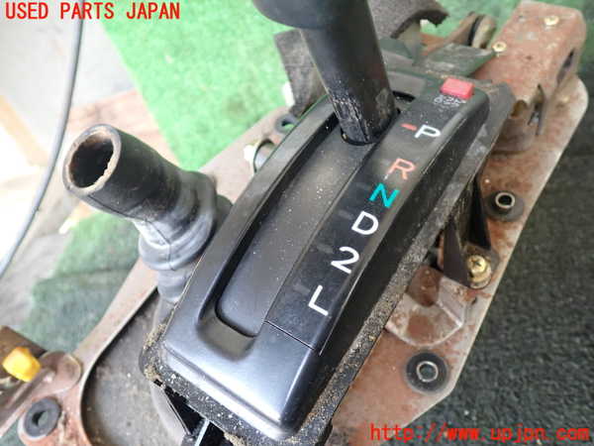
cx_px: 297
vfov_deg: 46.8
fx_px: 515
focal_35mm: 30
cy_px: 223
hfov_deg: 60.0
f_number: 2.3
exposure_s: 1/30
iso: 320
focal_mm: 5.4
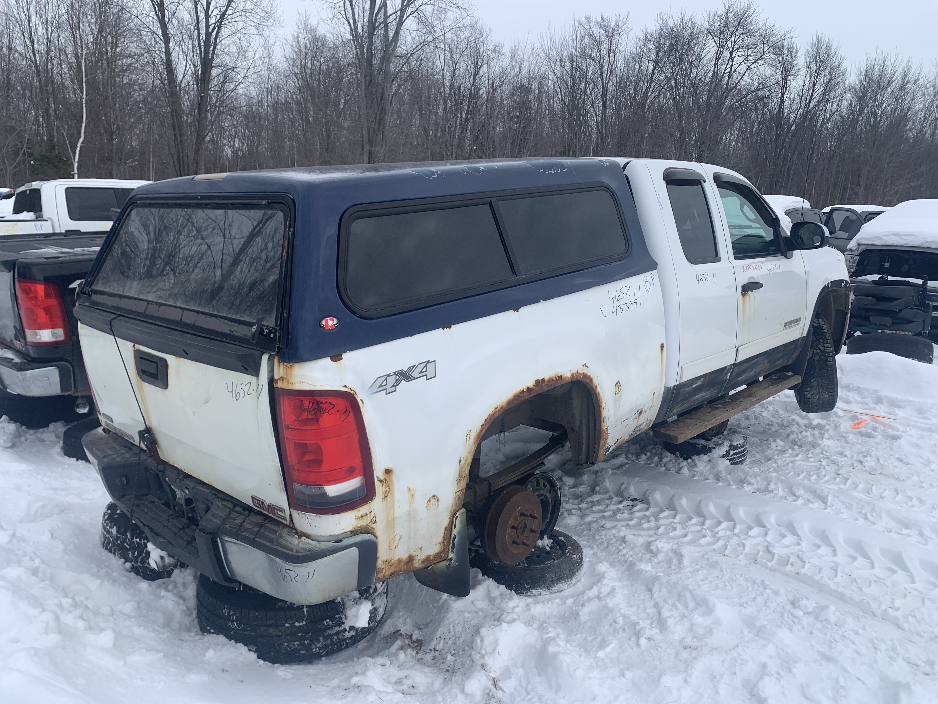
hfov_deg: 67.3
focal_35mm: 26
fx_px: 705
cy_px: 352
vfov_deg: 53.1
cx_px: 469
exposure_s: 1/1845
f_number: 1.8
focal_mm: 4.25
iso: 25
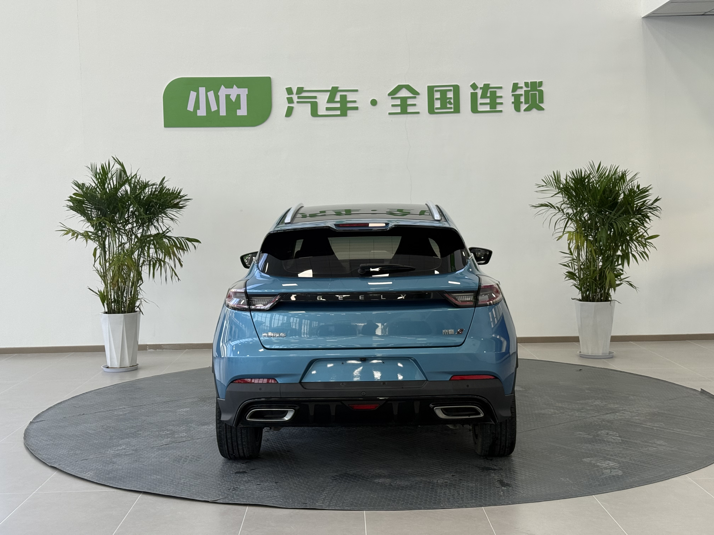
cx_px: 357
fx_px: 990
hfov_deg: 39.7
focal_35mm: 48
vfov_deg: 30.3
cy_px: 268
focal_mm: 6.76
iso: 64
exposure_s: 1/122
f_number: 1.78
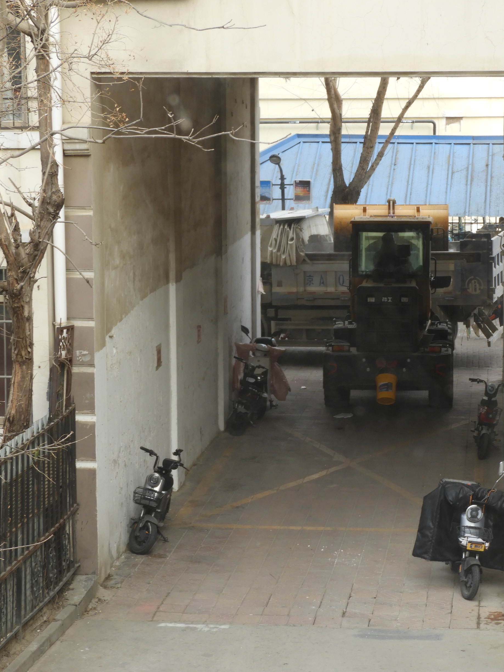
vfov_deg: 18.4
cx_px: 303
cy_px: 335
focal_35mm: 107
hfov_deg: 13.8
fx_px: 2077
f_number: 4.5
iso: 100
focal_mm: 14.3
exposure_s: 1/100
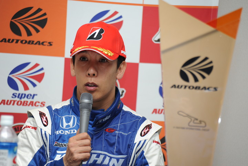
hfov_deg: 10.3
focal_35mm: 200
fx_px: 1378
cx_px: 124
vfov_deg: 6.9
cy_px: 83
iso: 800
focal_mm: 200
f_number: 5.6
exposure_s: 1/180
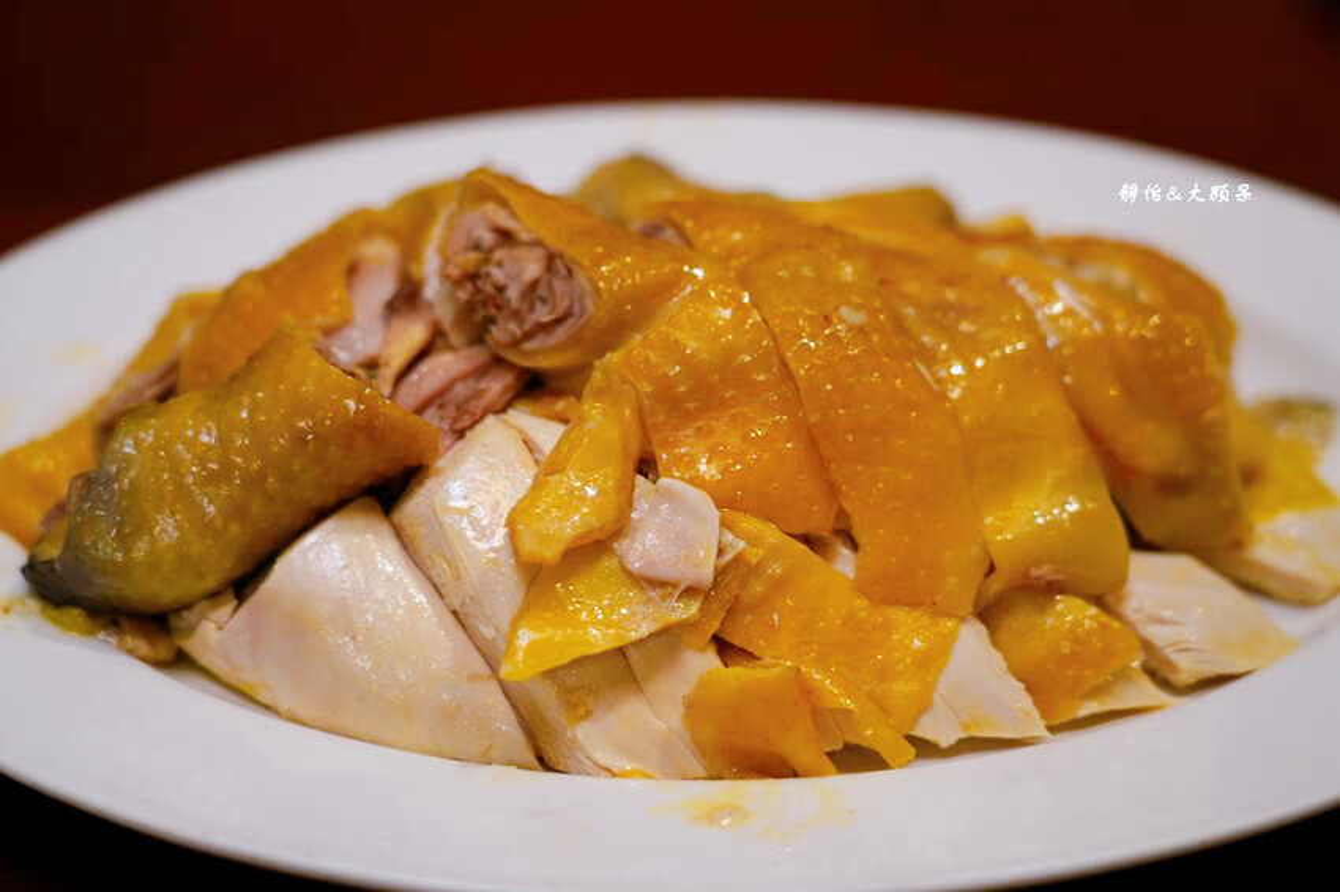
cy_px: 446
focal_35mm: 57
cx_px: 670
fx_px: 2121
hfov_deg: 35.1
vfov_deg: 23.8
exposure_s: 1/60
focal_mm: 57
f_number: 4
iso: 500
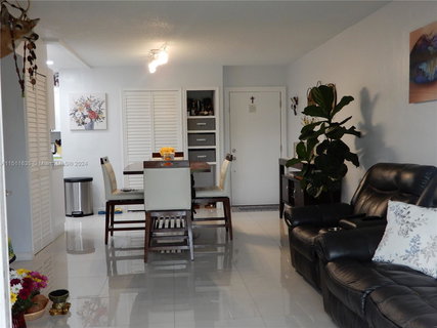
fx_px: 480
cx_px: 218
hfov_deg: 49.0
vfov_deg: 37.7
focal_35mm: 38
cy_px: 164
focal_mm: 6.8
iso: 220
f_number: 4
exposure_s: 1/30
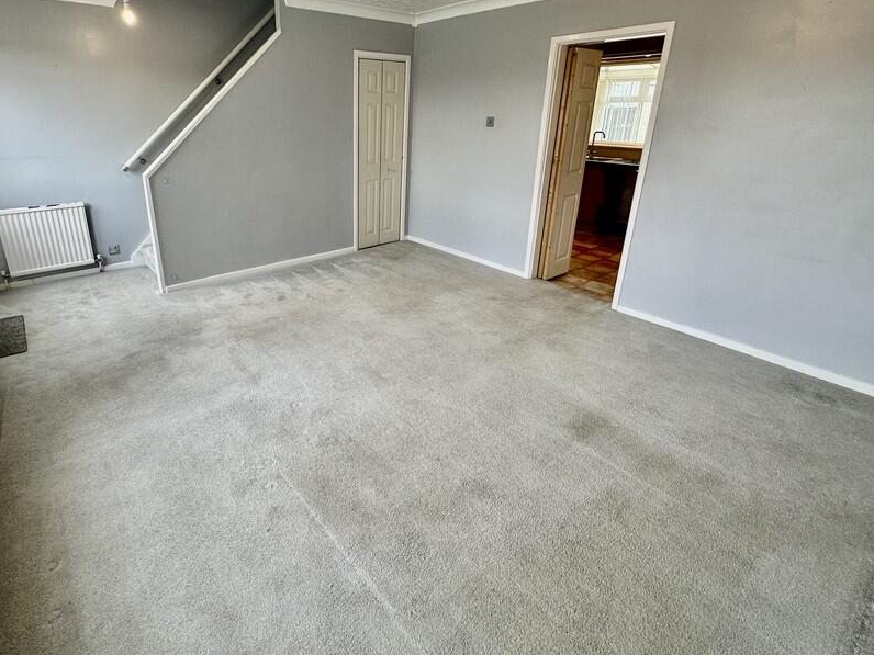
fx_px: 454
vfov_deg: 70.8
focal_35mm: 18
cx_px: 361
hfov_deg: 86.9
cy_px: 260
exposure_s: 1/100
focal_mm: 2.22
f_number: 2.2
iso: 100
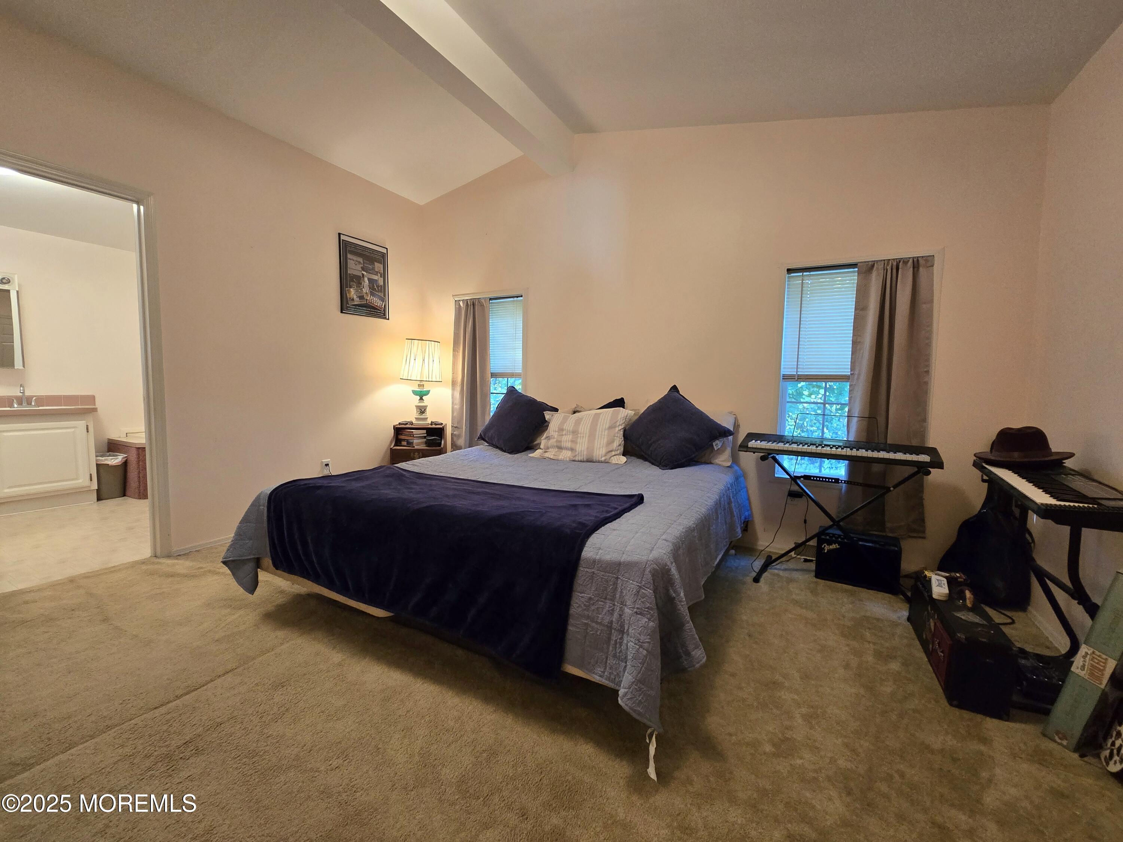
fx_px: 422
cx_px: 562
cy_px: 421
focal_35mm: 13
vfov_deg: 89.9
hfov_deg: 106.2
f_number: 2.2
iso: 400
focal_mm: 2.2
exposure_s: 1/60.2
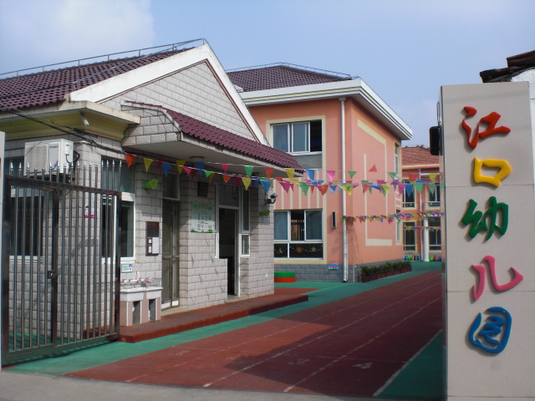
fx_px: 587
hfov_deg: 49.0
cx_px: 268
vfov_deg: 37.7
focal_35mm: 38
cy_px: 200
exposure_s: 1/400
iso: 64
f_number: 5.6
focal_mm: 6.3
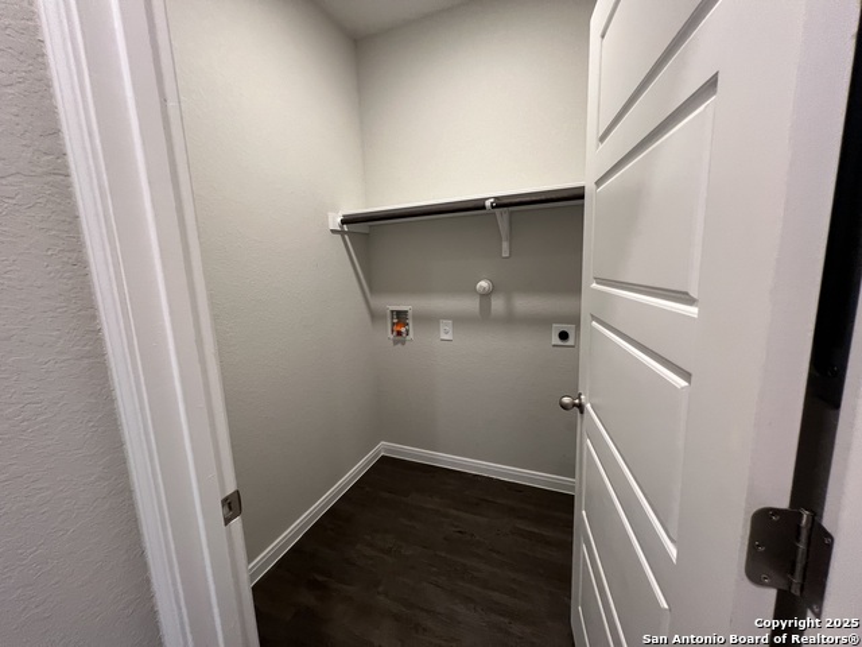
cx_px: 431
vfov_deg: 89.9
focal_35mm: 13
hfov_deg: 106.2
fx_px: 324
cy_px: 324
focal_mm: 1.57
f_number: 1.8
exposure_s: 1/60
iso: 250
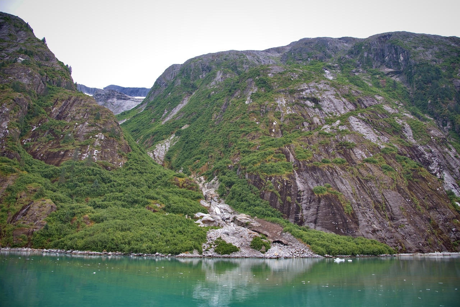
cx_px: 230
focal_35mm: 24
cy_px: 154
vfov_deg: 53.2
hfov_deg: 73.7
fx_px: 307
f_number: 5
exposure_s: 1/100
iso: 100
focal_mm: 24
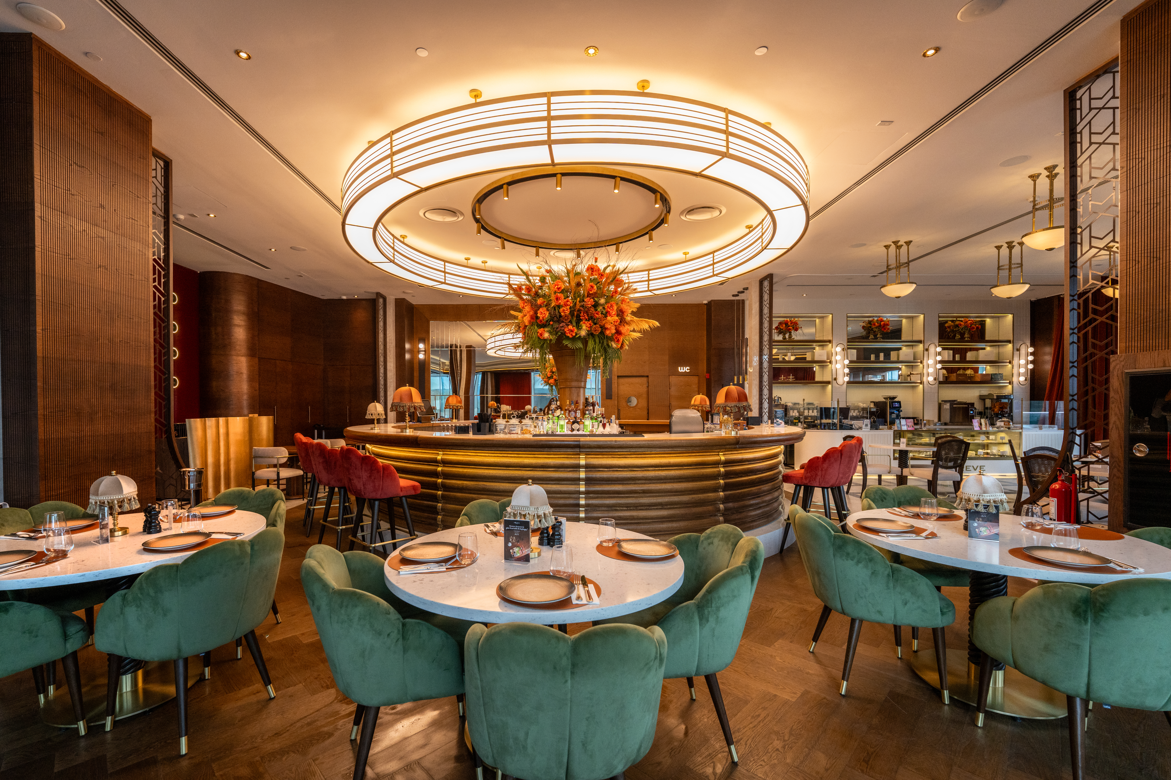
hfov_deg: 104.3
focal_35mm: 14
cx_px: 586
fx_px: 455
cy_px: 390
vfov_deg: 81.2
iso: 1600
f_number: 6.3
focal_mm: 14
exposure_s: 1/125
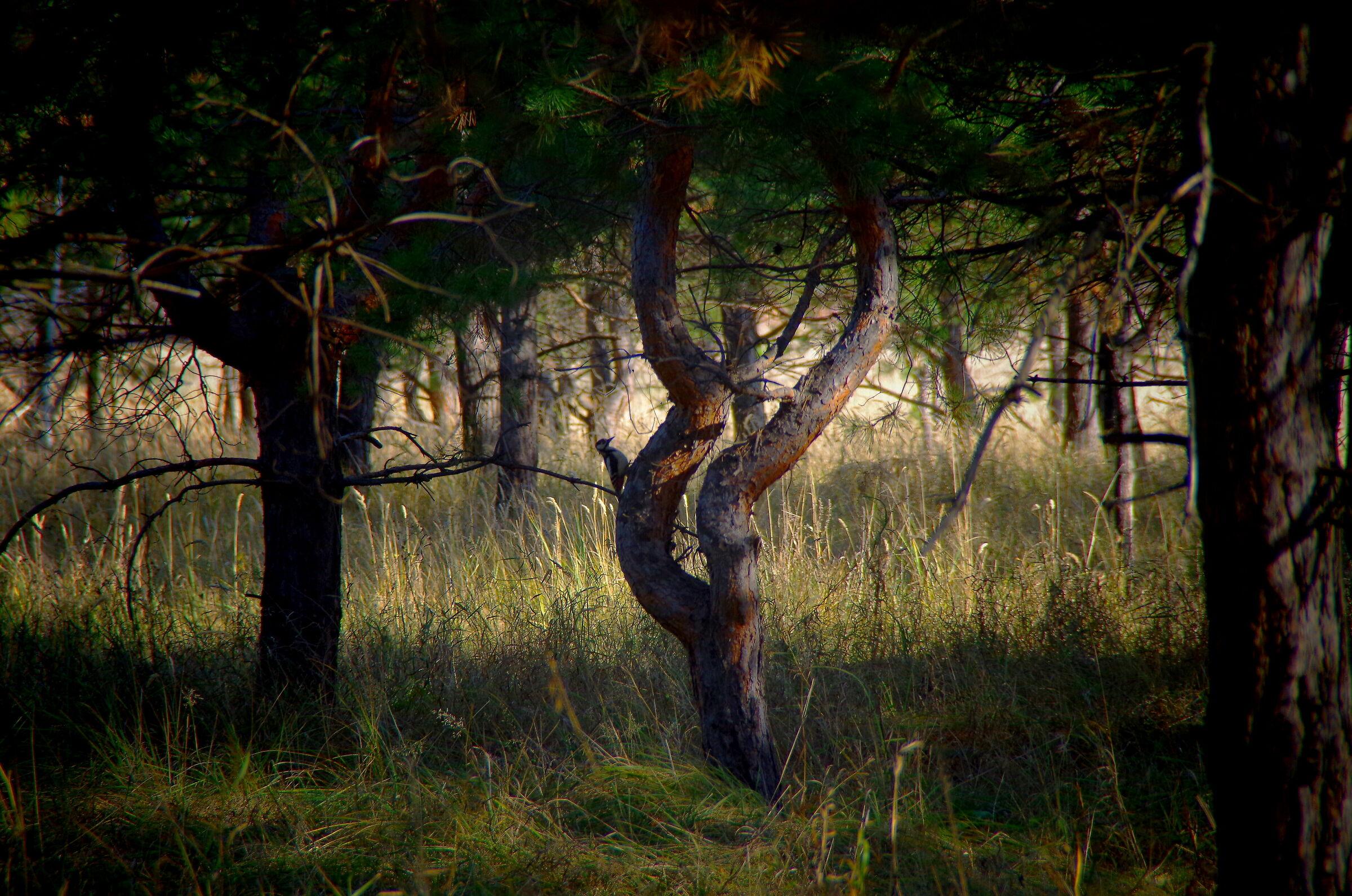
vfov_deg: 4.6
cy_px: 448
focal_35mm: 300
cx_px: 676
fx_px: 11244
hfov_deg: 6.9
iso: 400
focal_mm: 200
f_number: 8
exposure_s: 1/250
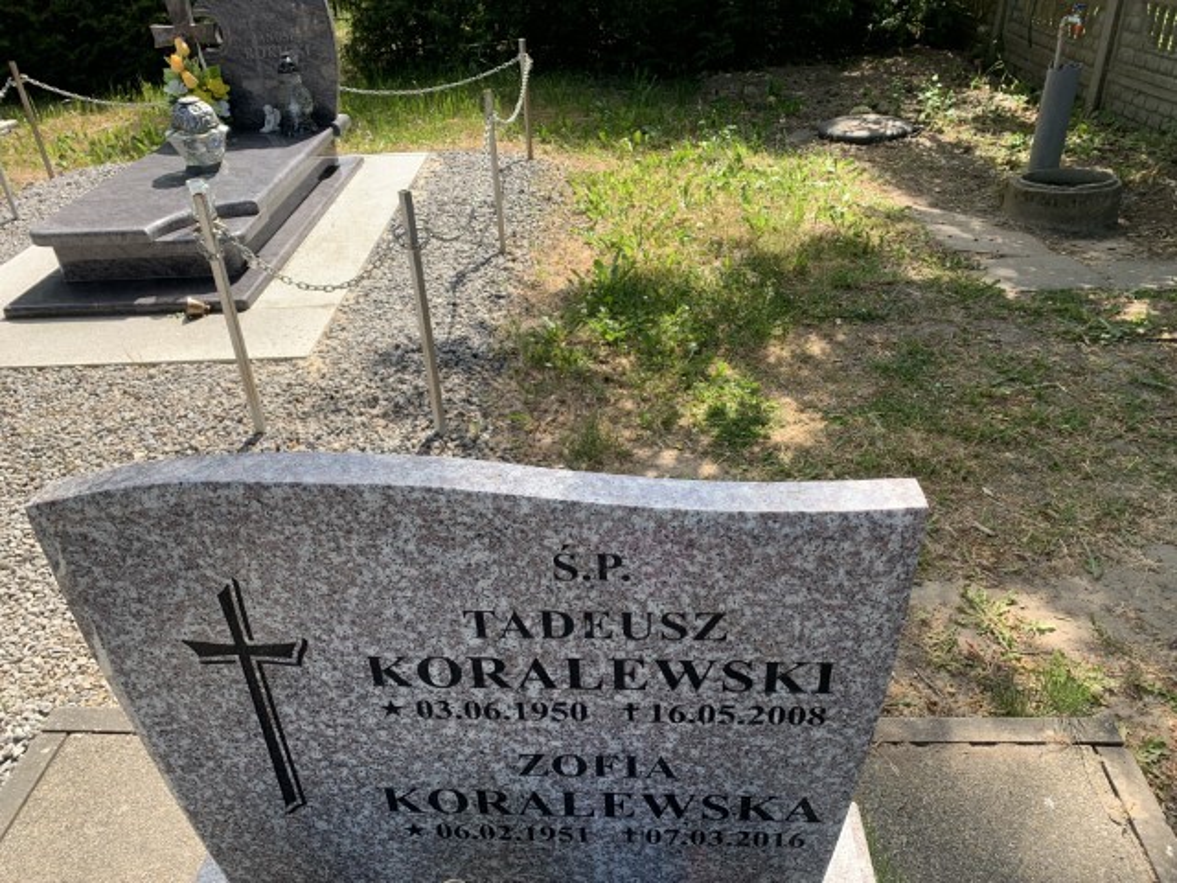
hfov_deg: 67.3
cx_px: 588
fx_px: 884
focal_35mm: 26
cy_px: 442
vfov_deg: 53.1
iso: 25
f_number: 1.8
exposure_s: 1/856
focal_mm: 4.25
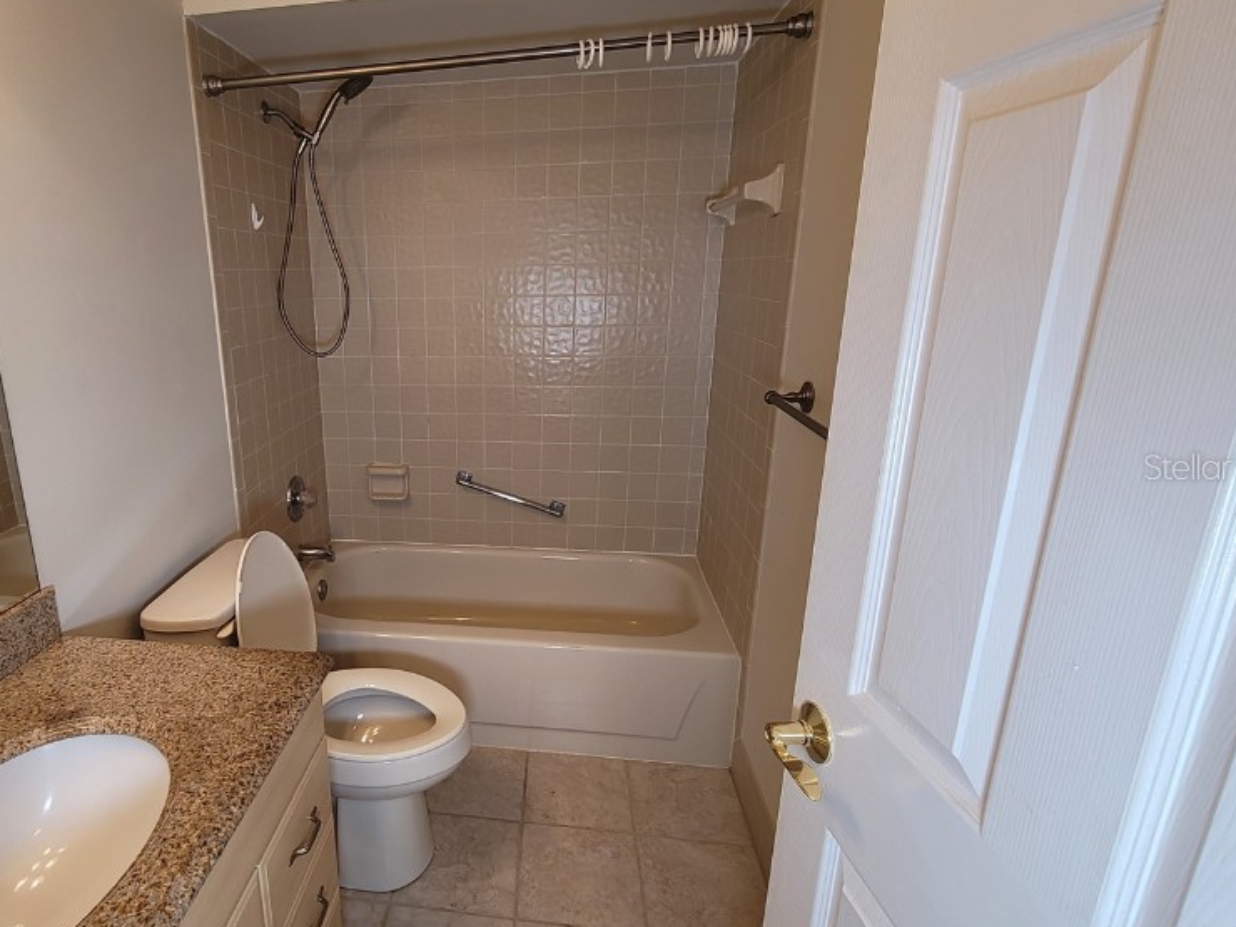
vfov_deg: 71.6
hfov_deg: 85.6
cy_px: 466
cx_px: 446
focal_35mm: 18
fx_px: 643
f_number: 2.2
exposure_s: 1/60
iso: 80
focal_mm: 2.2
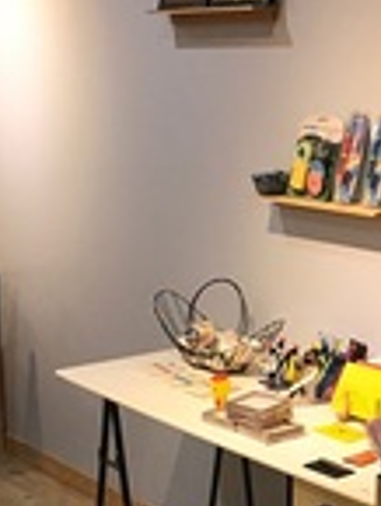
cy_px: 419
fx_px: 1055
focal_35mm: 72
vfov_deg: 26.4
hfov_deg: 20.2
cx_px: 306
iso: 40
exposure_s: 1/20
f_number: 1.8
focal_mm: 3.99
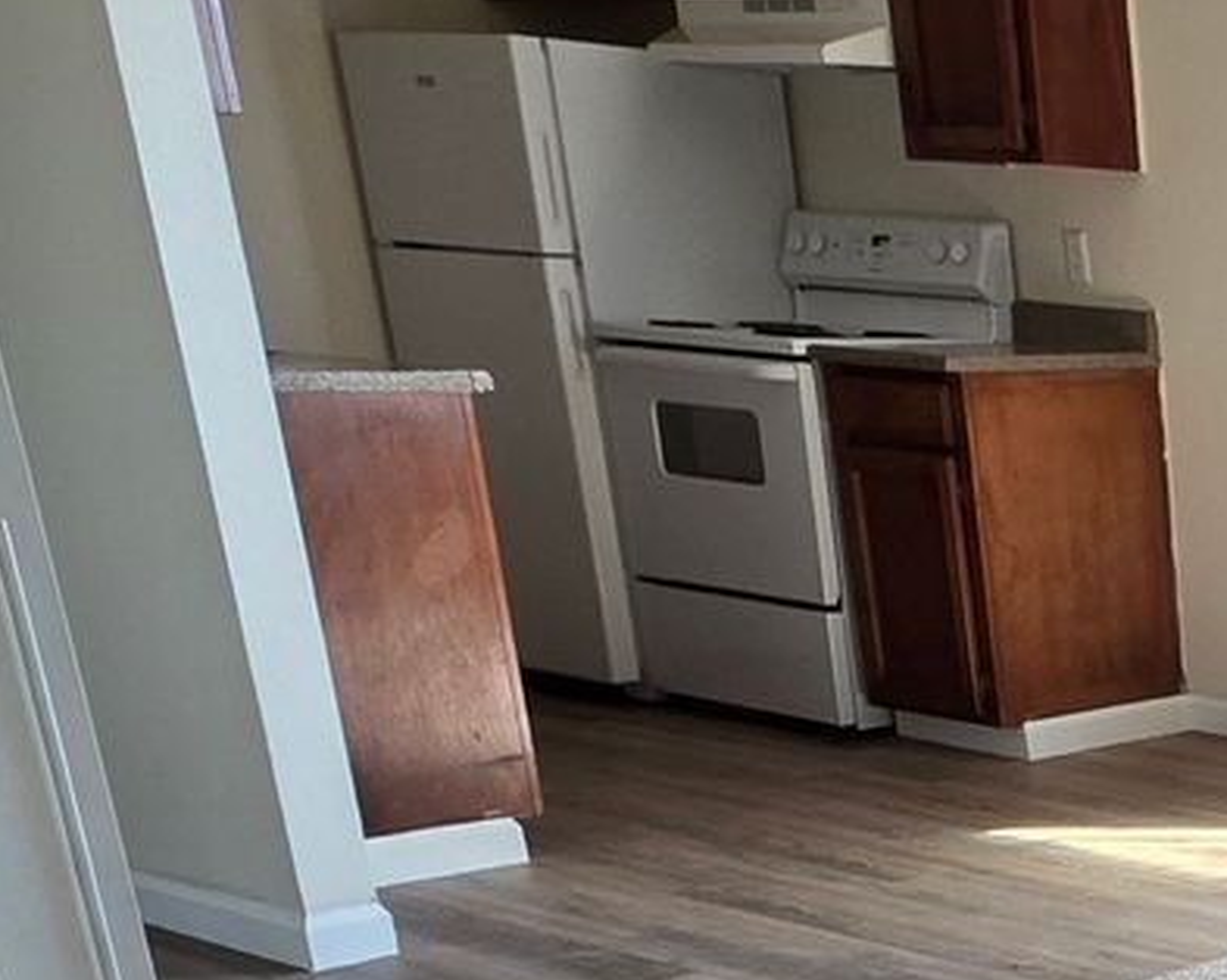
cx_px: 1892
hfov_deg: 23.6
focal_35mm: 62
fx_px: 2250
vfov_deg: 21.8
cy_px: 1317
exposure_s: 1/60
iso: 160
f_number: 1.9
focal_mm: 2.2
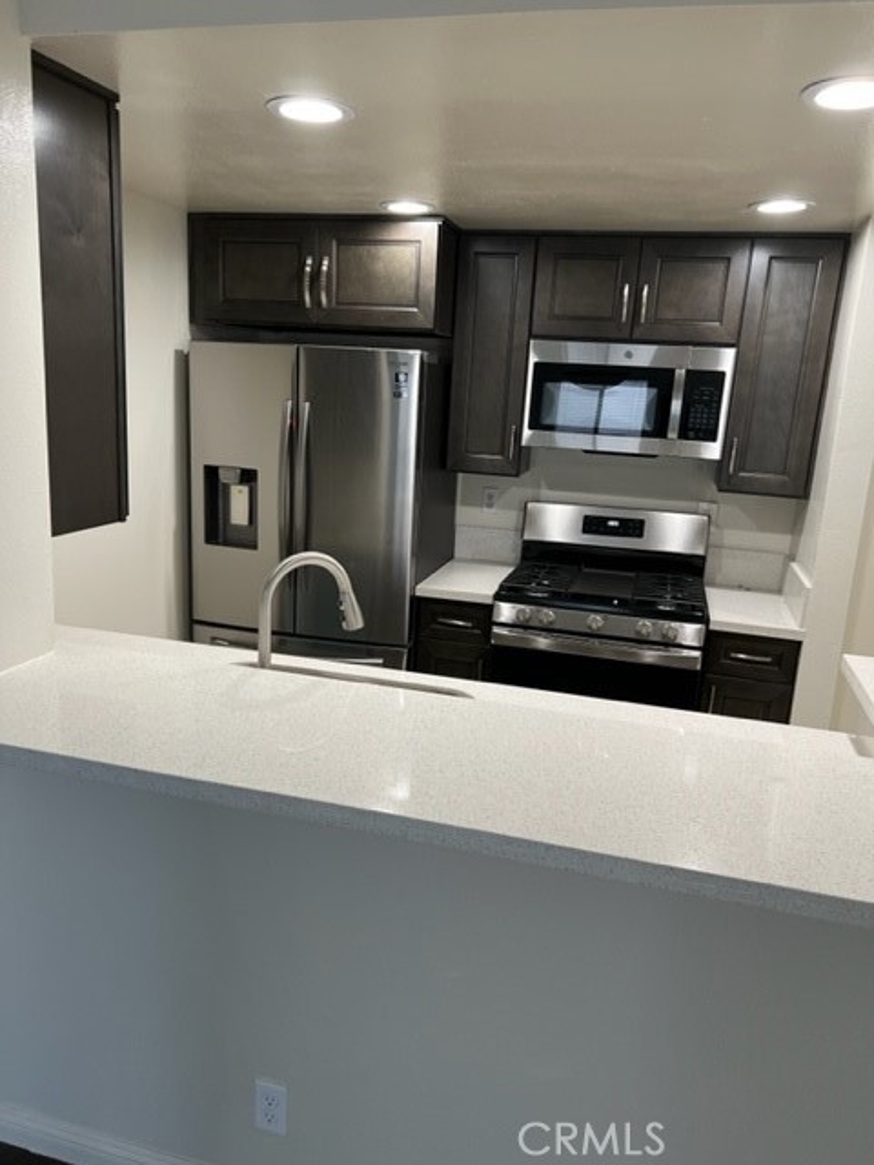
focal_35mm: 26
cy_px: 582
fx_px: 875
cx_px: 437
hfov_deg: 53.1
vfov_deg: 67.3
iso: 125
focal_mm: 5.7
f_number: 1.5
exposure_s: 1/120
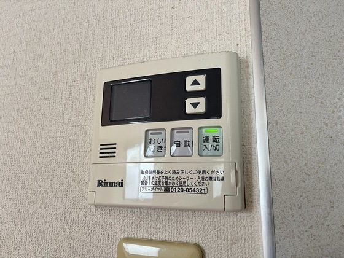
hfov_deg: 67.3
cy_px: 129
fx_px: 258
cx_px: 172
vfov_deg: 53.1
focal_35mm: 26
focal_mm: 5.1
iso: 400
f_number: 1.6
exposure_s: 1/60
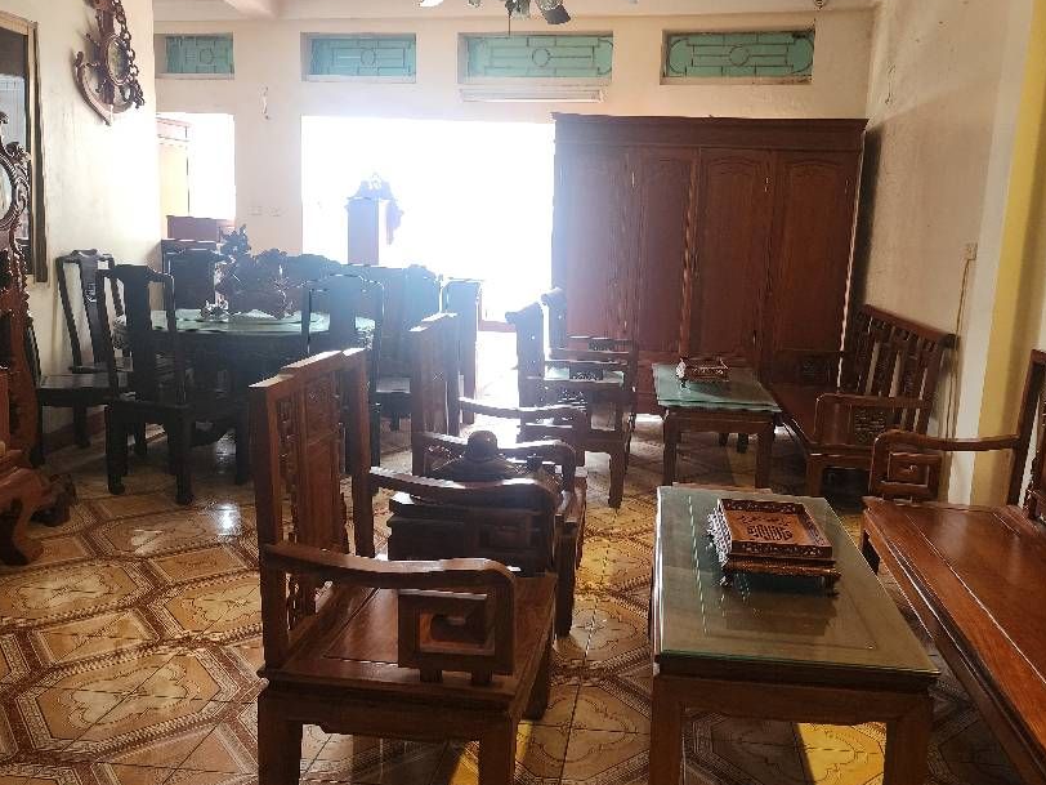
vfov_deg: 48.2
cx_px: 629
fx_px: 876
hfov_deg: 61.1
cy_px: 371
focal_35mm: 29
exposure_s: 1/101
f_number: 1.8
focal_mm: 6.4
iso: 320
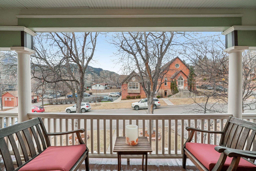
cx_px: 128
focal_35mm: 16
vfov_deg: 72.0
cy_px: 86
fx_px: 117
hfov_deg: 95.0
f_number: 8
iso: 100
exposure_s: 1/125
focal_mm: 11
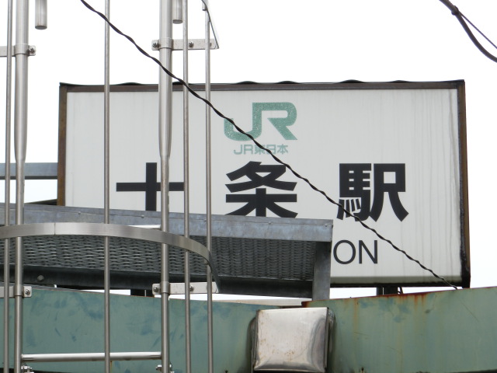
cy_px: 186
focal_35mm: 165
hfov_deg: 12.0
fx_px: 2369
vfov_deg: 9.0
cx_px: 248
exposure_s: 1/160
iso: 100
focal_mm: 29.5
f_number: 5.9
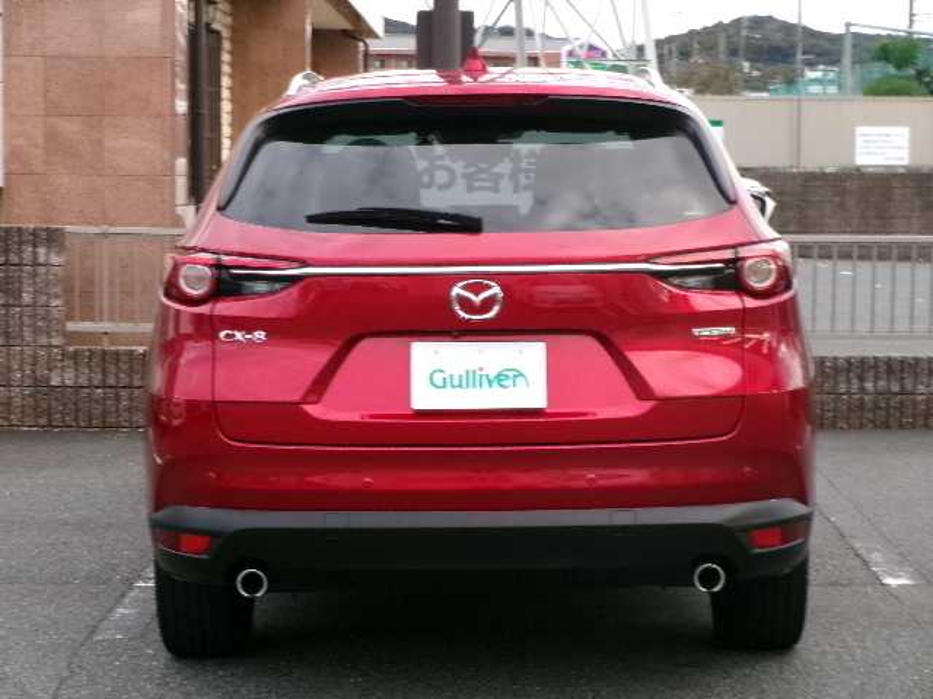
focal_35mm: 95
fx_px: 2561
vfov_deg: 15.6
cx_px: 466
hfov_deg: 20.7
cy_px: 350
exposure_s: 1/60
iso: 329
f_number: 5.8
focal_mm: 16.9
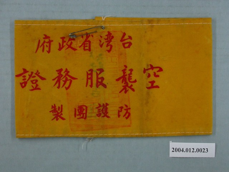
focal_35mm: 77
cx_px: 114
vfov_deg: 19.1
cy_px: 86
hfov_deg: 25.3
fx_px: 509
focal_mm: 16
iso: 100
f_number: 4.4
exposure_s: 1/30
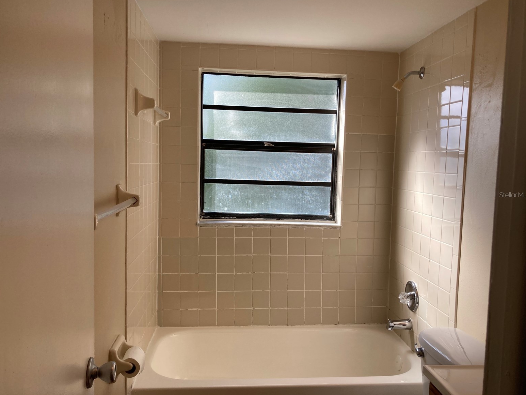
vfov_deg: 48.2
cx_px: 259
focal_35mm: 29
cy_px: 195
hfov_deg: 61.7
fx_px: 441
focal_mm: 3.99
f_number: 1.8
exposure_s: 1/385
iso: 20
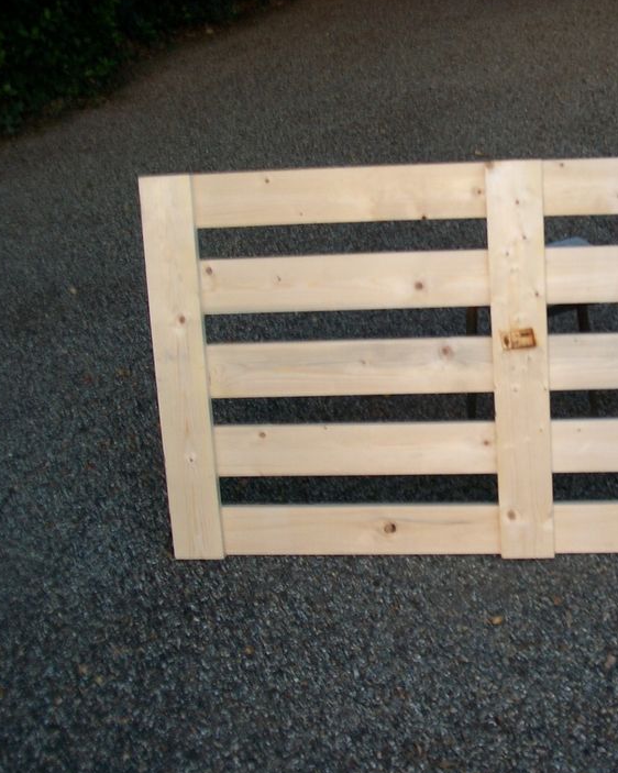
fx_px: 1144
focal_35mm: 50
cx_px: 488
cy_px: 389
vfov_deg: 37.3
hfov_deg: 29.6
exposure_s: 1/40
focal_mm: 6
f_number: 2.7
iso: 80
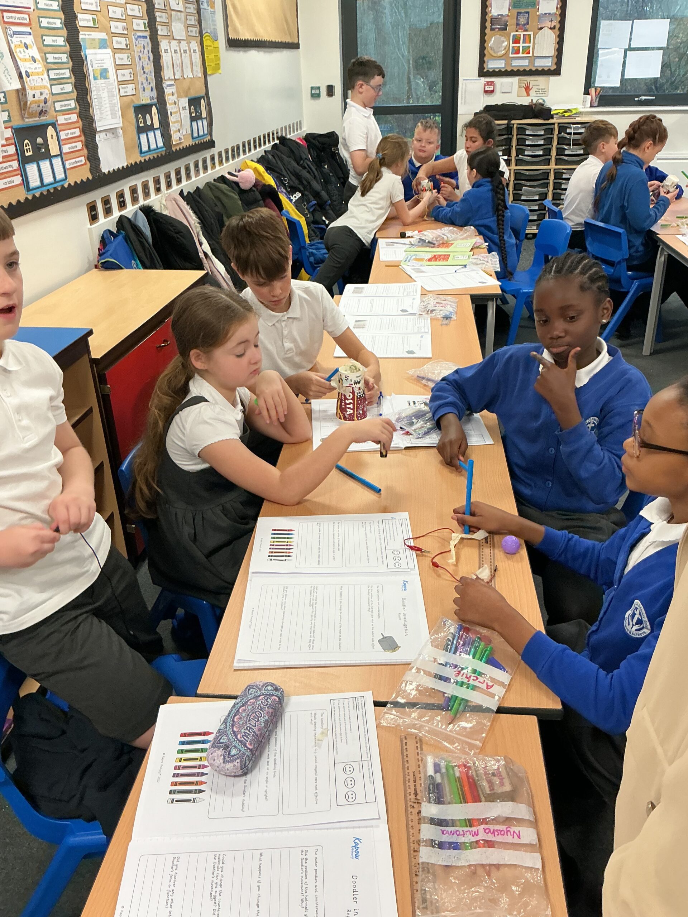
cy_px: 458
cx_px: 344
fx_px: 769
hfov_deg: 48.2
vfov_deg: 61.7
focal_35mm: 29
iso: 100
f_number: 1.8
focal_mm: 3
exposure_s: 1/60
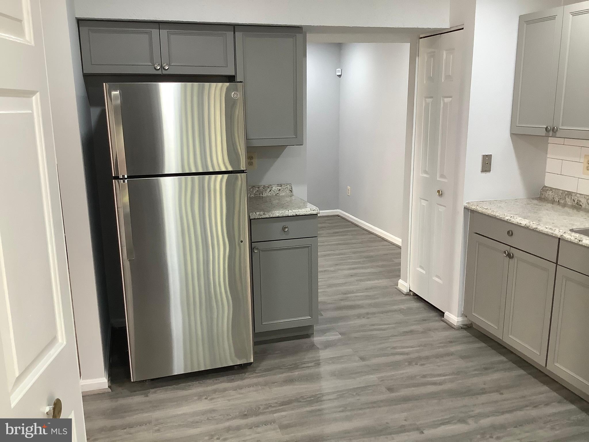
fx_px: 527
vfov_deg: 45.4
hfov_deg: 58.4
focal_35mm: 31
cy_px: 221
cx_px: 294
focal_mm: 3.3
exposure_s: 1/60
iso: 125
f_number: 2.4
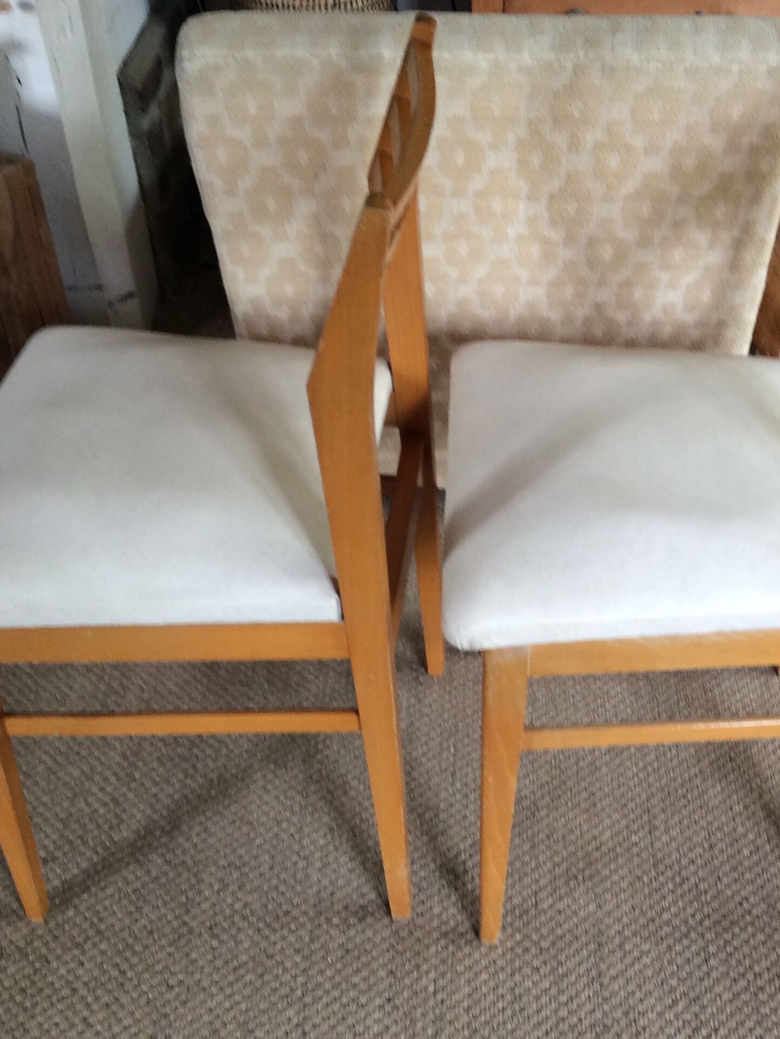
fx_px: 1292
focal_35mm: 43
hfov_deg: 33.3
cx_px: 519
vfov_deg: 43.8
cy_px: 518
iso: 64
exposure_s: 1/25
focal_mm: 3.3
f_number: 2.4
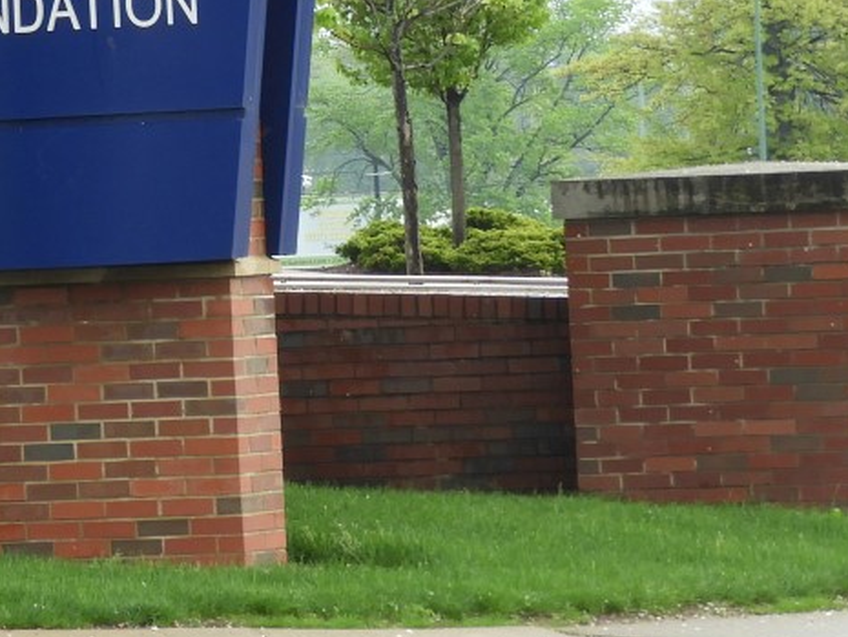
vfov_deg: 3.8
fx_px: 9483
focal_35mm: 387
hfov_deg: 5.1
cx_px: -325
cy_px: -338
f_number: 5
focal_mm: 22.4
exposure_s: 1/60
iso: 100
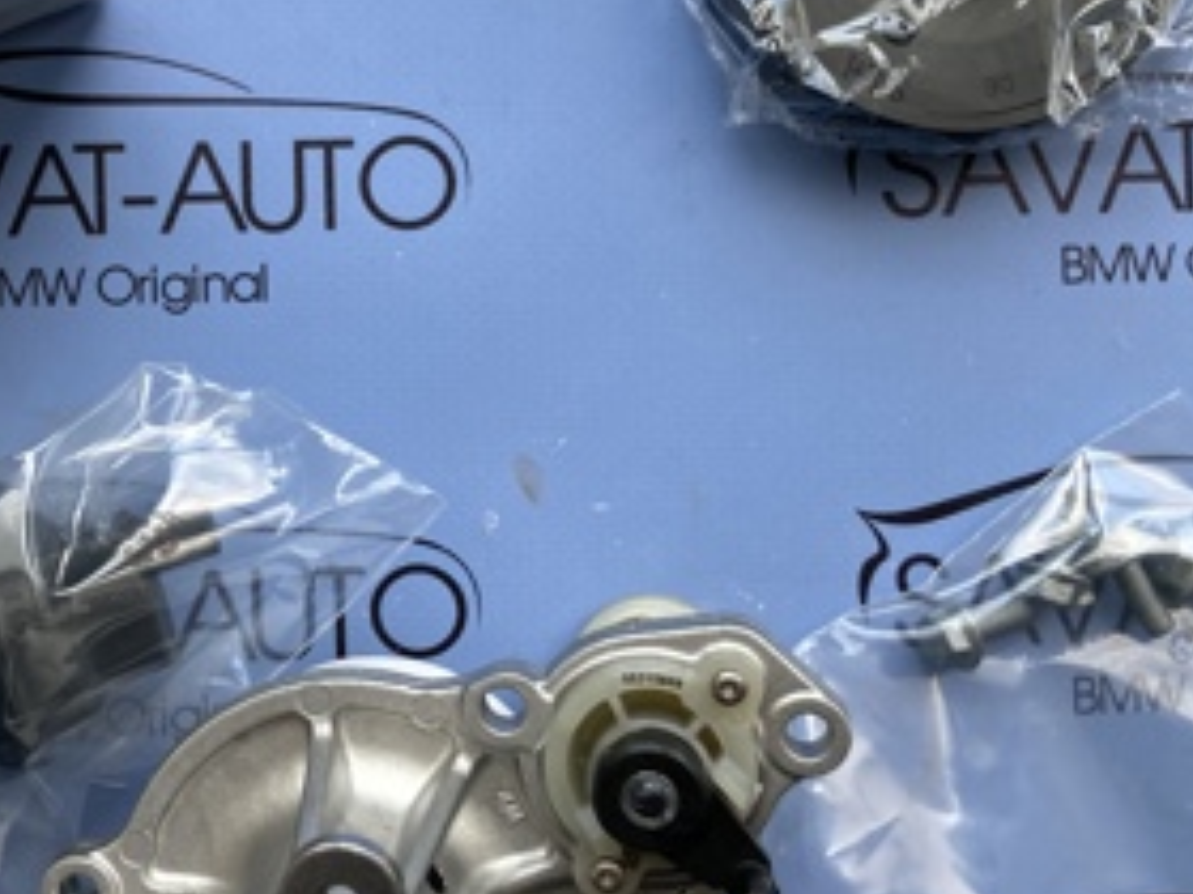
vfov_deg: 22.9
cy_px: 398
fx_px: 2206
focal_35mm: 64
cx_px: 260
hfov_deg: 29.7
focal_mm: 3.99
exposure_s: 1/177
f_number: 1.8
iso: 20
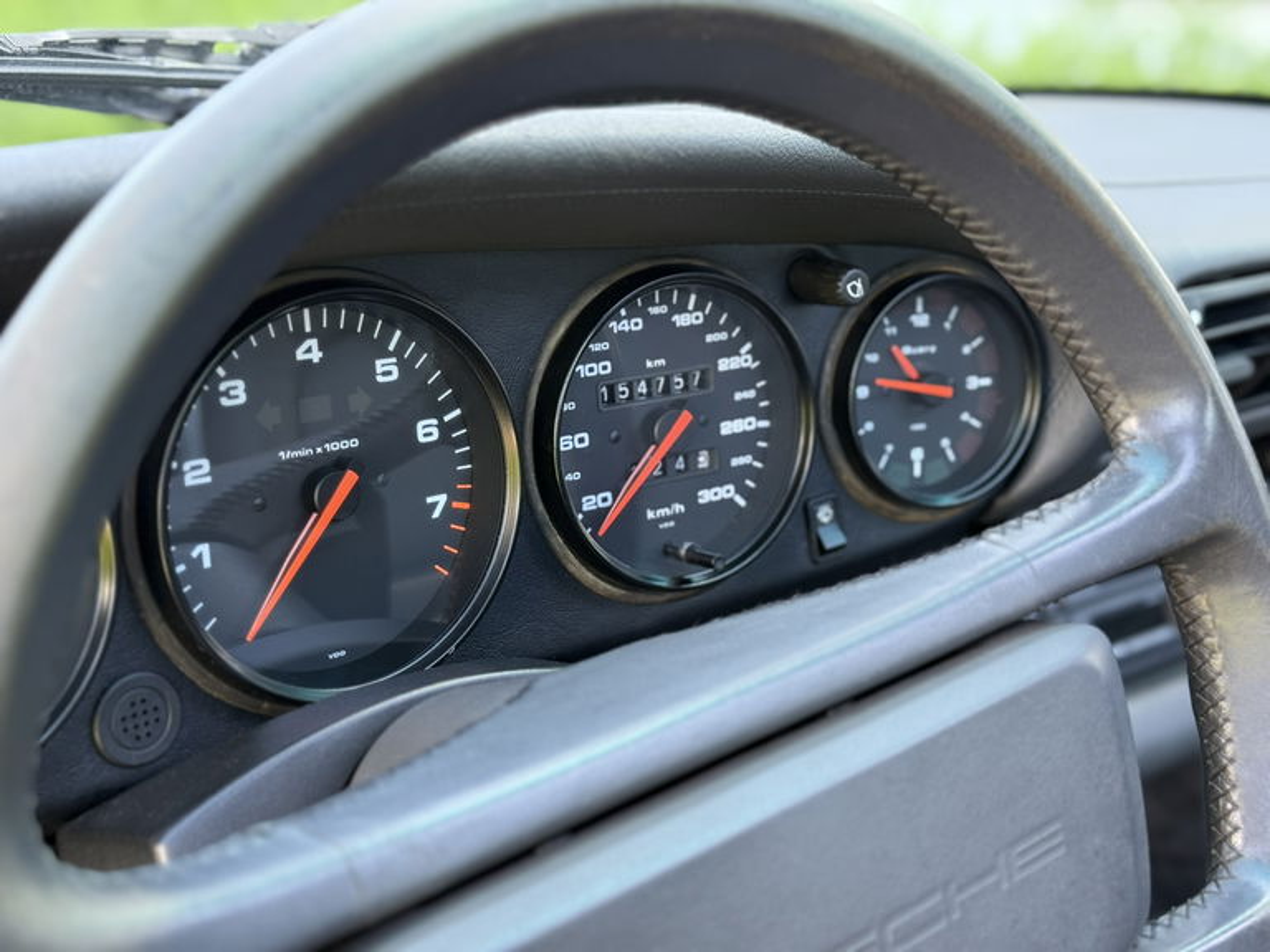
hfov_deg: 39.7
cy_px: 476
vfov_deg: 30.3
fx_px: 1761
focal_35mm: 48
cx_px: 635
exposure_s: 1/75
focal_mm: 6.76
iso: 200
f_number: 1.78
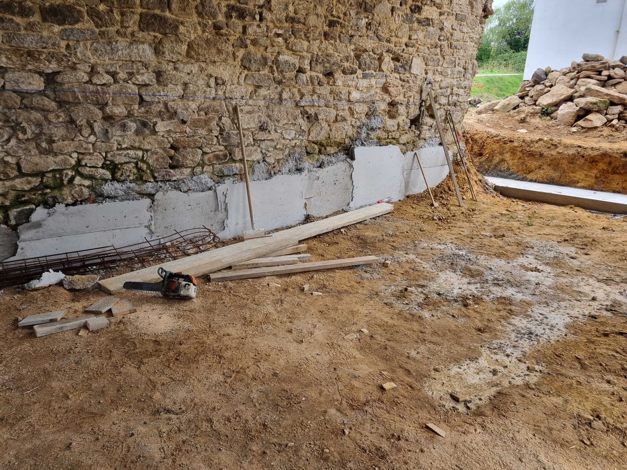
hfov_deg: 67.3
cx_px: 314
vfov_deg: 53.1
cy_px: 235
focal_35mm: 26
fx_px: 471
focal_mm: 5.4
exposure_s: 1/148
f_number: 1.8
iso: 50
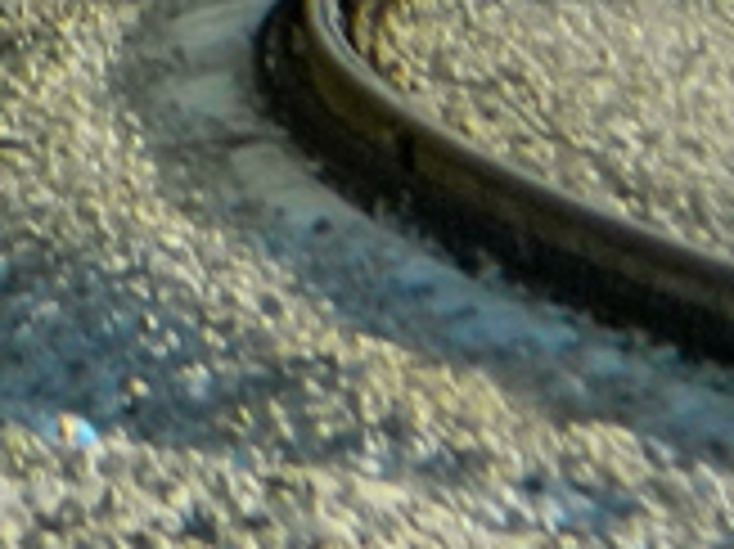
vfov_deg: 0.7
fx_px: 43373
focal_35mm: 2047
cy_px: -1112
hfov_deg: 1.0
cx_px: -639
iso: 80
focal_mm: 50
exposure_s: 1/200
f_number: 5.6
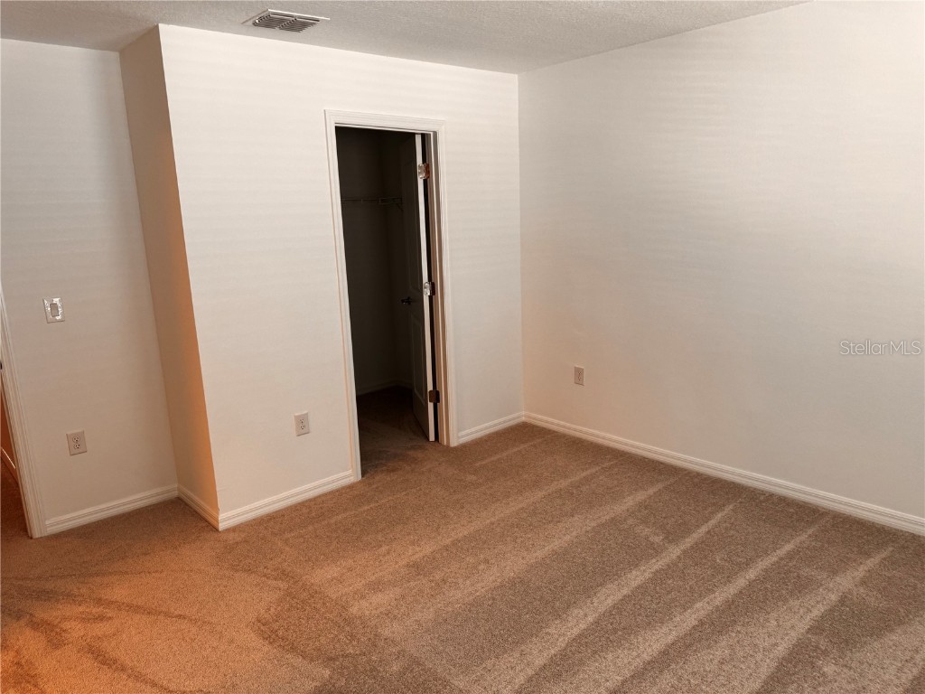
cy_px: 347
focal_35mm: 24
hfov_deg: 71.6
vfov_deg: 56.8
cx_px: 462
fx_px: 641
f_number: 1.78
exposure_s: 1/120
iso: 125
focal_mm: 6.76
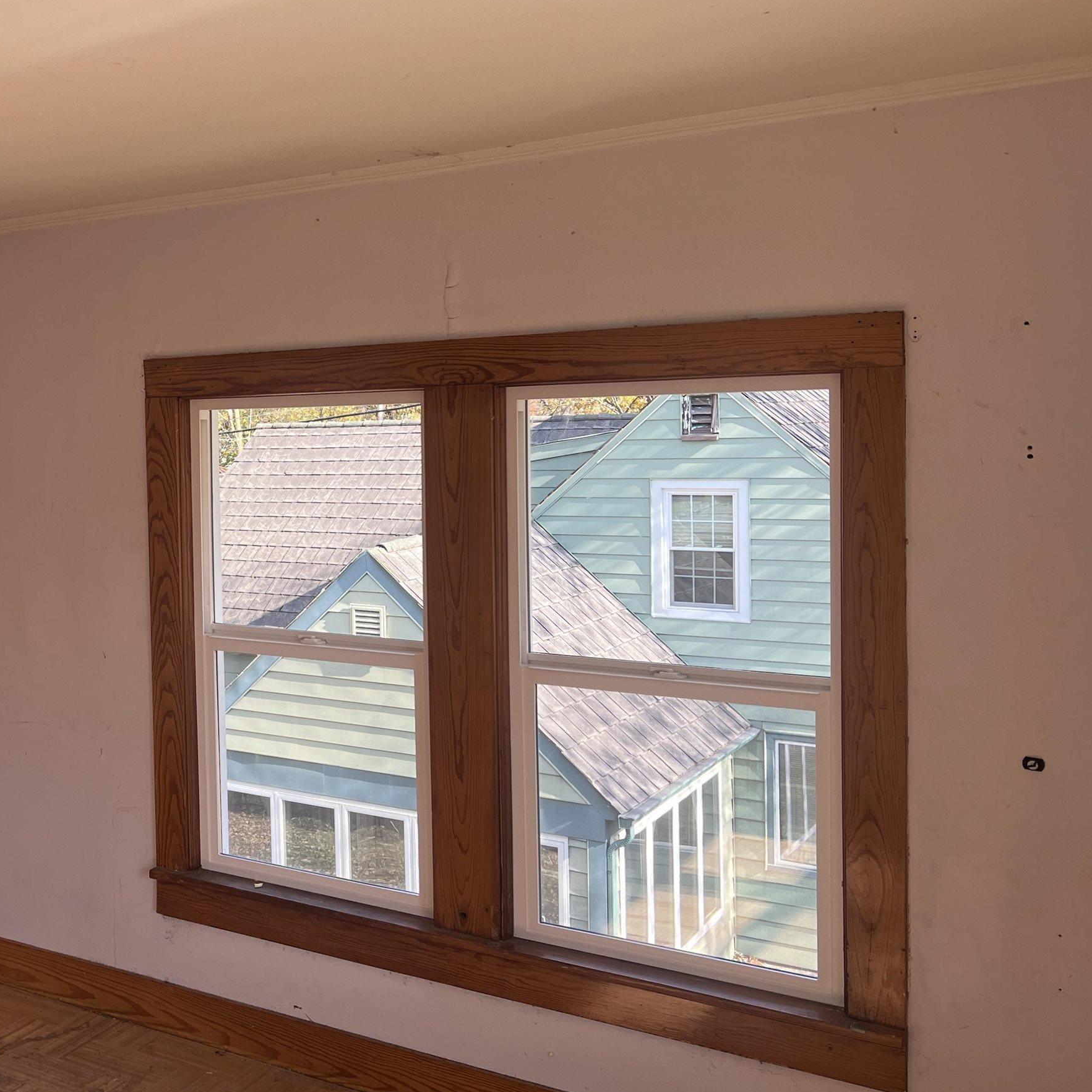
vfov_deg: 41.8
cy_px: 488
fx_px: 1428
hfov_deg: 39.4
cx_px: 152
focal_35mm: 40
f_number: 1.5
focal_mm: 5.7
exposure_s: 1/308
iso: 50
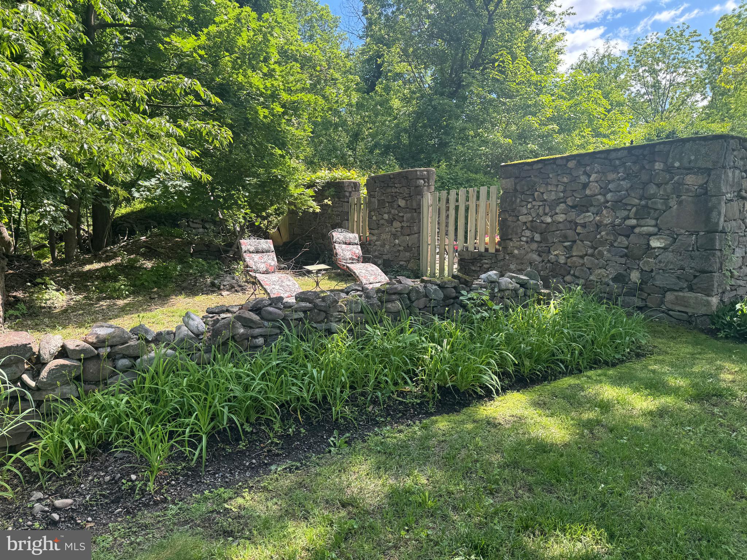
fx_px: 518
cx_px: 374
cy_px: 280
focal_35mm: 24
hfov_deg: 71.6
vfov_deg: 56.8
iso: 80
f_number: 1.78
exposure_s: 1/582
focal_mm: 6.76
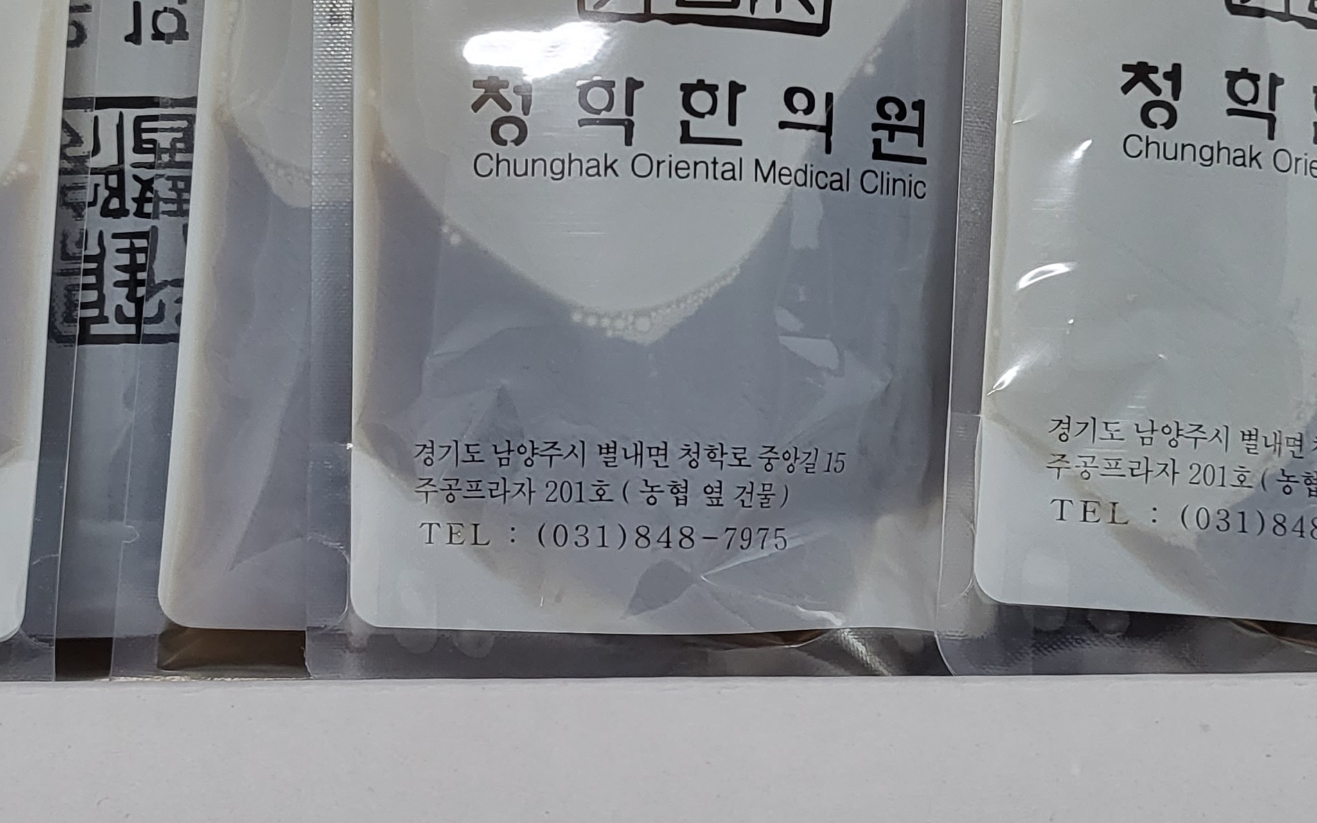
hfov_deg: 35.1
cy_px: 368
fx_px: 2082
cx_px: 633
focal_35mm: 58
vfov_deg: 22.4
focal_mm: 4.25
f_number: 1.8
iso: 200
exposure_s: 1/120
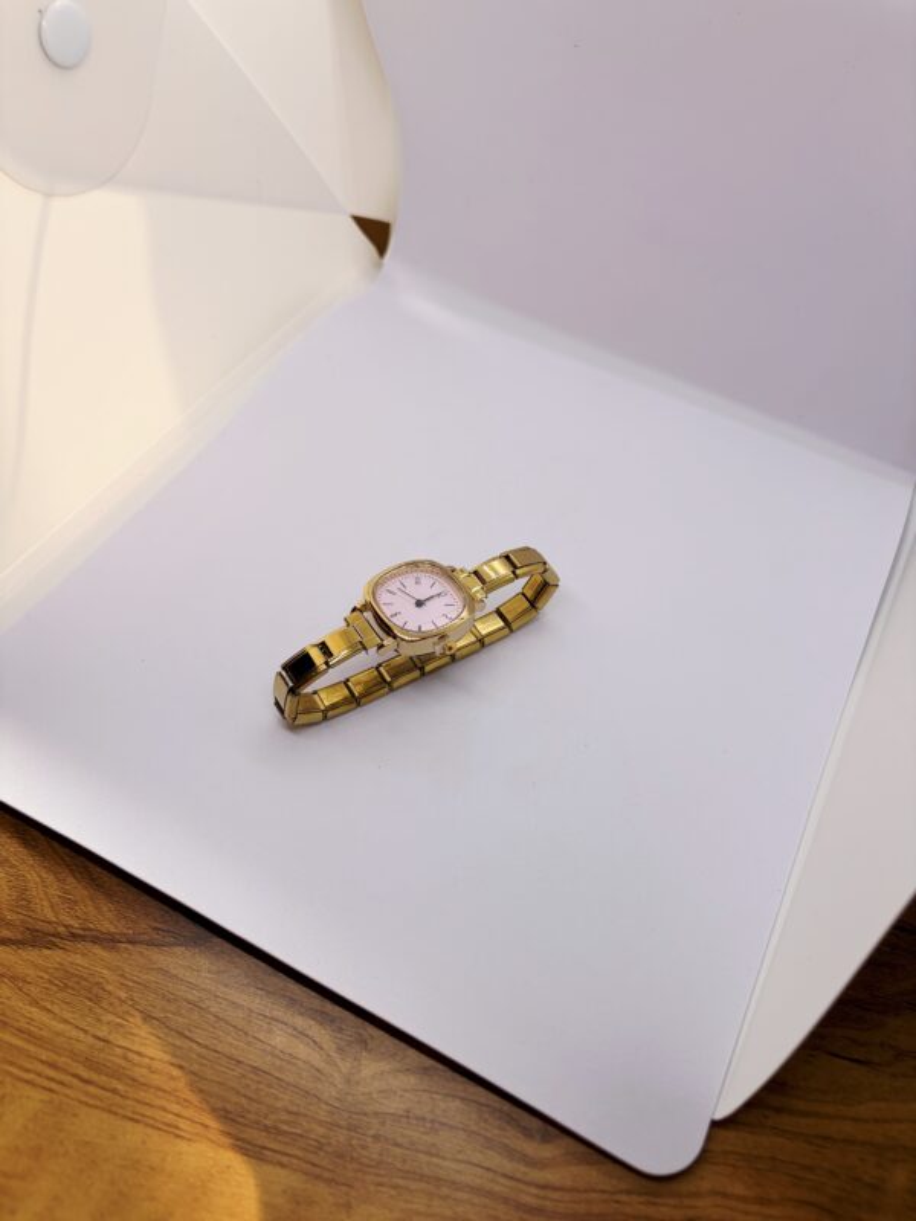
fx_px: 917
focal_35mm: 26
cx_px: 458
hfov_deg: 53.1
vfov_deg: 67.3
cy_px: 610
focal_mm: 5.96
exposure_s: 1/556
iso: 50
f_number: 1.6
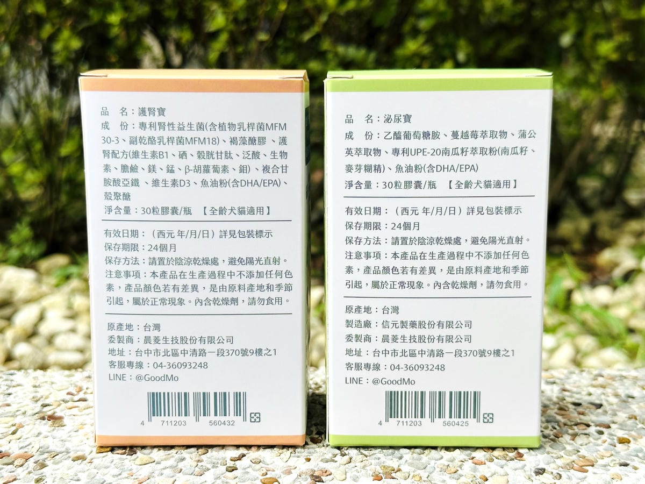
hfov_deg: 39.7
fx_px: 894
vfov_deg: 30.3
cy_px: 242
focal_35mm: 48
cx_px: 322
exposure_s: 1/401
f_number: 1.78
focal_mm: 6.86
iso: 64
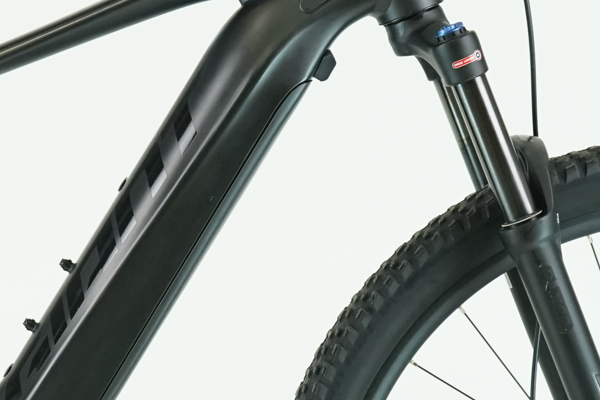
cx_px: 40
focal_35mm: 182
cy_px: 292
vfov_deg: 7.5
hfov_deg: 11.2
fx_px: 3033
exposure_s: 1/200
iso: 1600
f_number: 5.6
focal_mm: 51
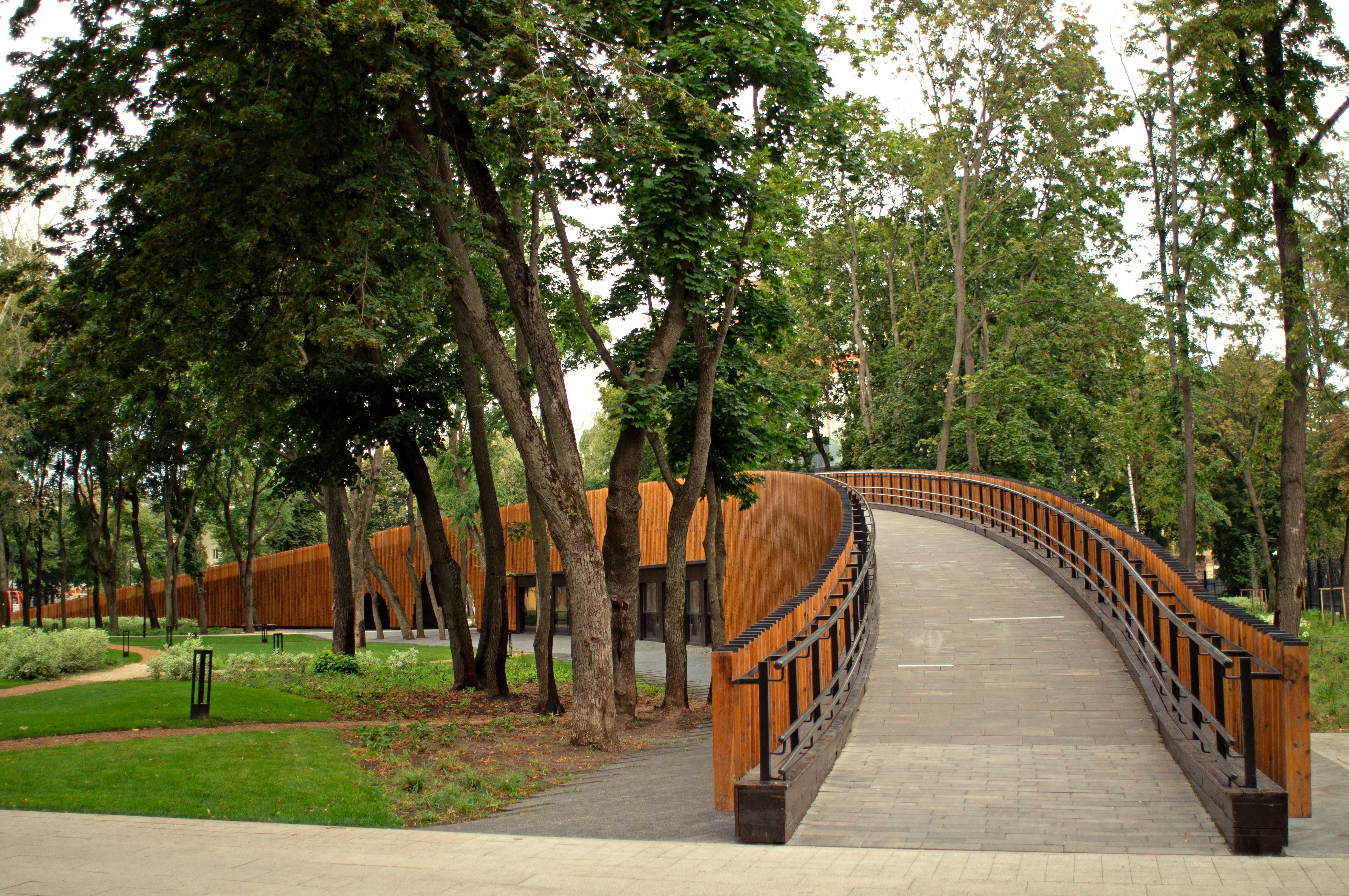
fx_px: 1348
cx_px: 674
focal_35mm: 36
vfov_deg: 36.8
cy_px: 448
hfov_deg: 53.2
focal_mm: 24
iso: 200
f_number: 2.8
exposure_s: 1/125
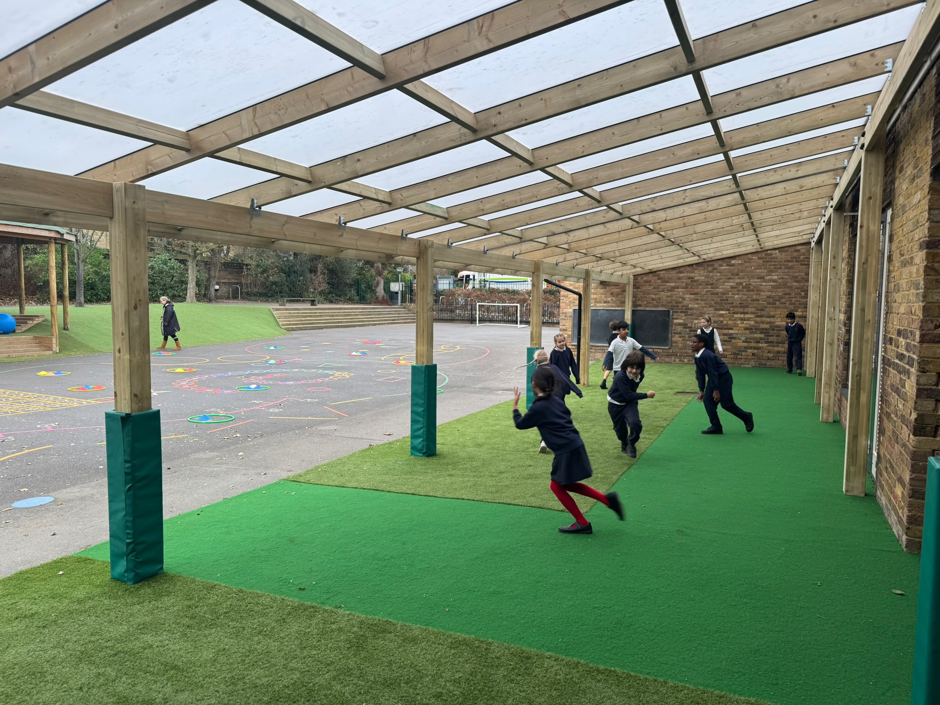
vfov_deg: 56.8
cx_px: 470
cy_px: 352
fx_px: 652
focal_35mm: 24
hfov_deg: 71.6
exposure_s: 1/121
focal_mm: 6.76
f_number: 1.78
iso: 80
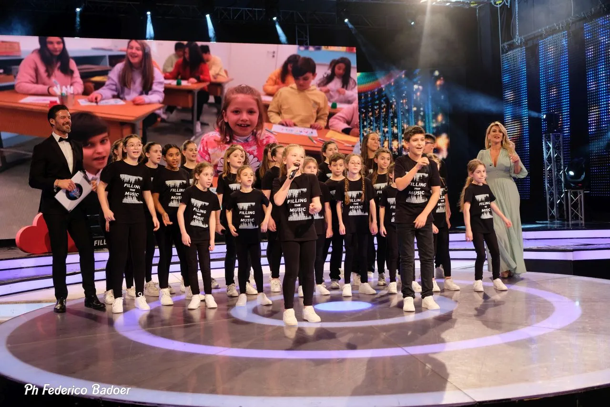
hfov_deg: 50.7
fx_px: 644
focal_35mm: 38
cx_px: 305
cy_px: 204
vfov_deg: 35.0
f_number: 3.2
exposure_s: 1/75
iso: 400
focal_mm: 25.4
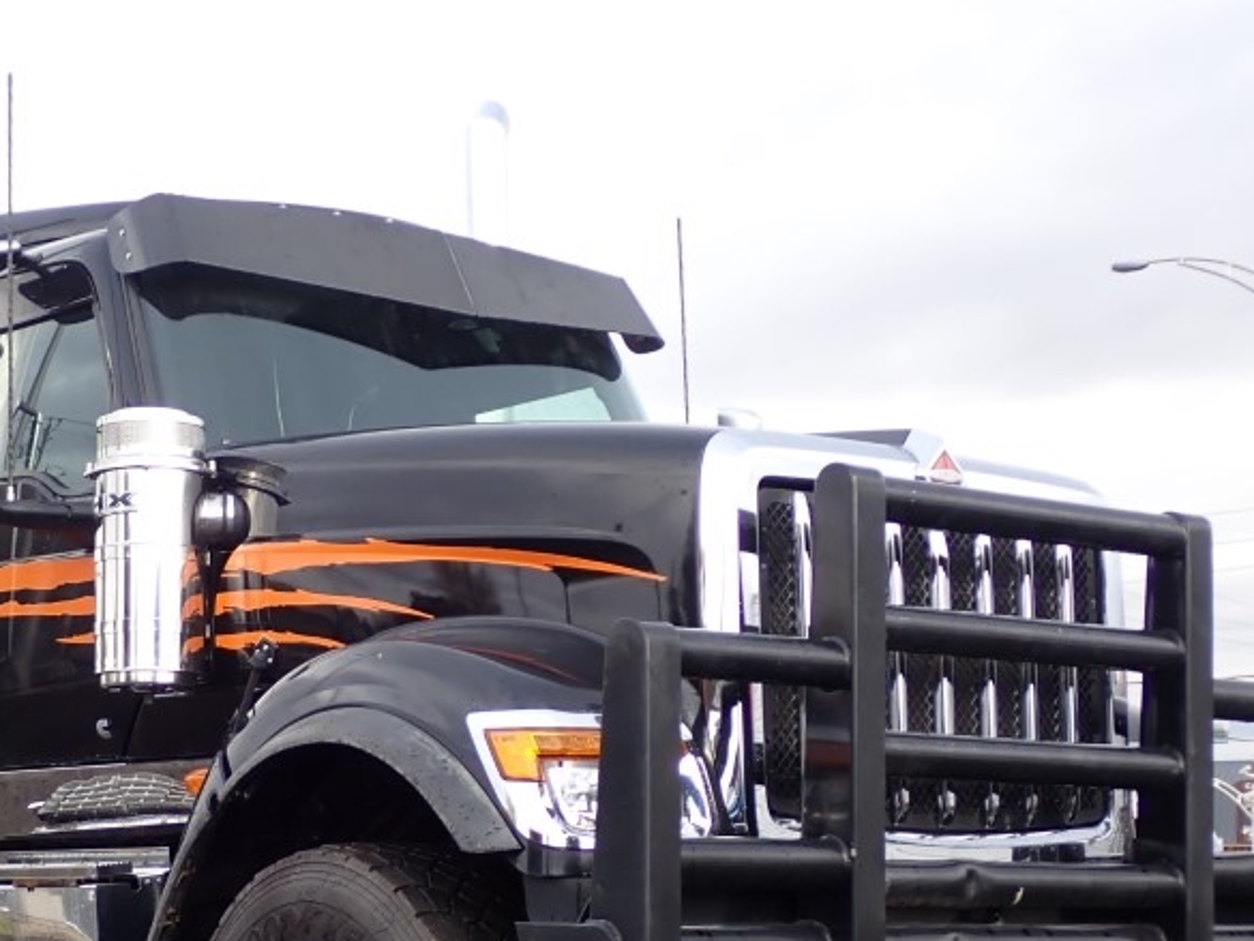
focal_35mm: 77
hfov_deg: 25.0
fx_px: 2790
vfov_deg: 19.1
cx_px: 302
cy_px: 647
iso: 100
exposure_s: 1/160
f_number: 2.9
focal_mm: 7.84
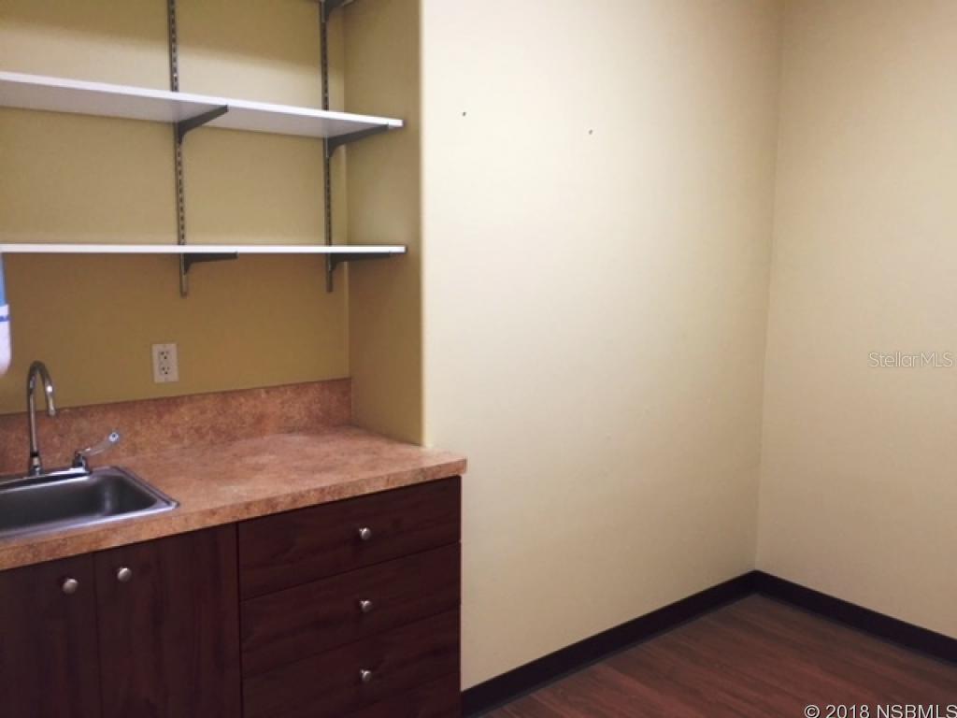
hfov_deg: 61.7
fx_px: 802
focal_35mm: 29
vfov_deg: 48.2
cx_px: 478
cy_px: 359
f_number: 2.2
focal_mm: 4.15
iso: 100
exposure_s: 1/30
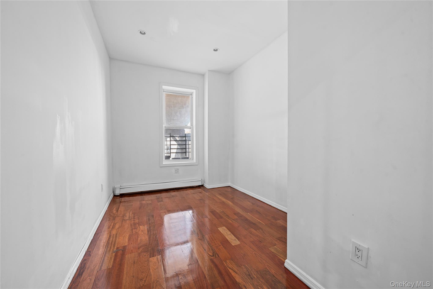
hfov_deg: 108.3
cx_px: 216
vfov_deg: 85.4
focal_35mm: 13
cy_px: 144
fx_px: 156
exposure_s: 1.3
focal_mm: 13
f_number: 8
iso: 250
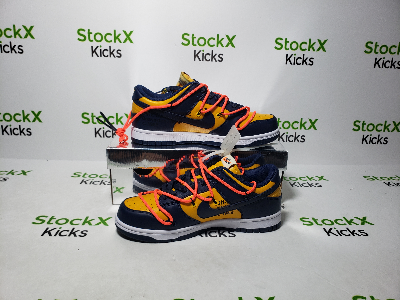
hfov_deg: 67.3
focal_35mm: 26
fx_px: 300
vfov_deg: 53.1
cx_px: 200
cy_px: 150
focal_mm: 4.3
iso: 50
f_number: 2.4
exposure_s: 1/238
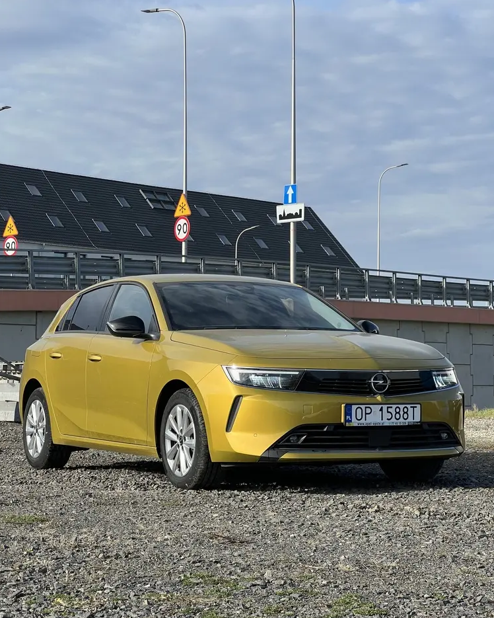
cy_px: 331
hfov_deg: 18.9
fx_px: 1480
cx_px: 246
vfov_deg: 23.6
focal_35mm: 81
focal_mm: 9
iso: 32
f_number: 2.8
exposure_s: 1/504
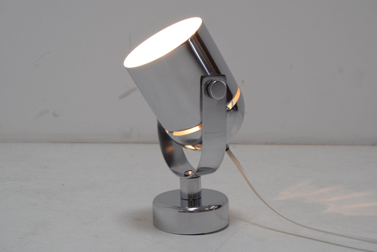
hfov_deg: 41.1
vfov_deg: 28.1
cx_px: 188
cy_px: 126
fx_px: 503
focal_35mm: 48
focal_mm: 32
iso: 1600
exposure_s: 1/200
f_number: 7.1
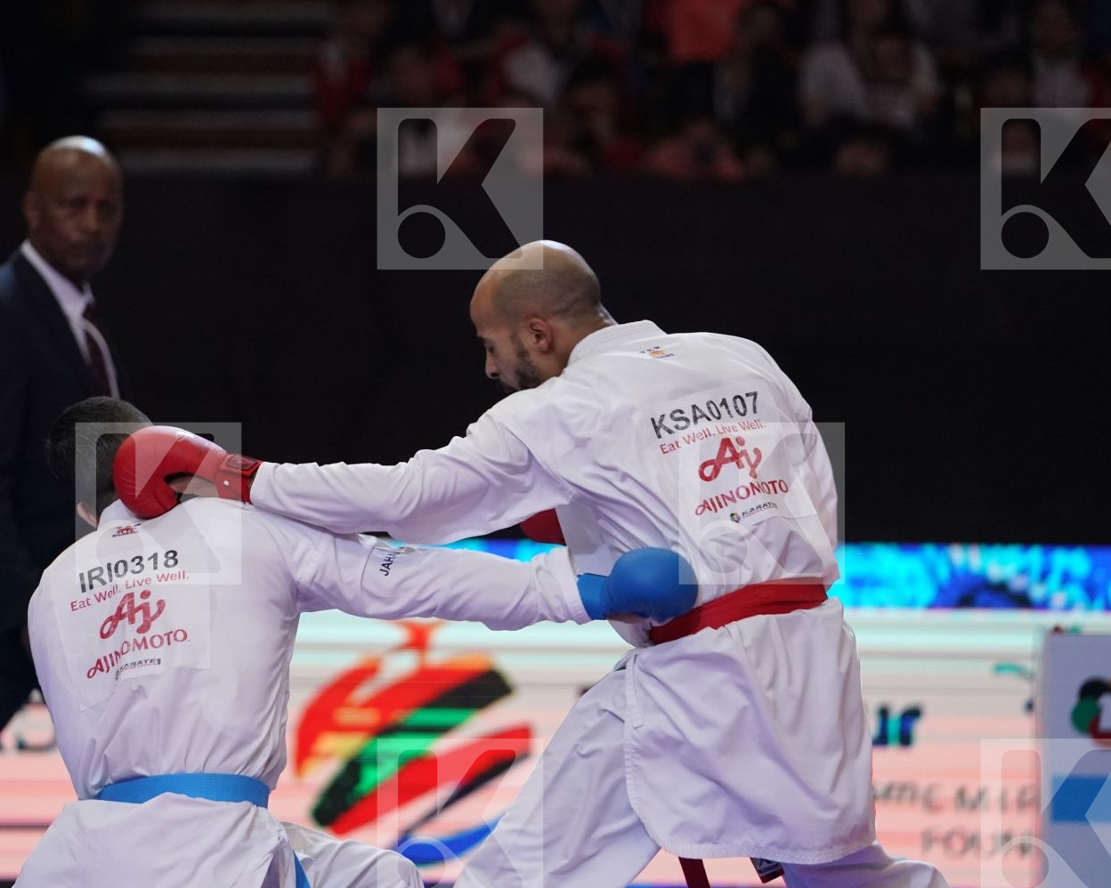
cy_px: 504
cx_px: 460
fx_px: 8055
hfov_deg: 7.9
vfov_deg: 6.3
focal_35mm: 245
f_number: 2.8
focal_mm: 181
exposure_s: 1/1000
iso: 4000
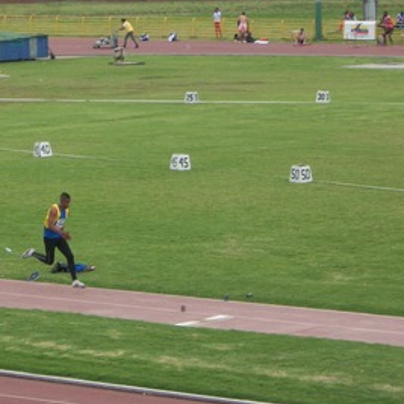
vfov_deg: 8.6
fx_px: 2680
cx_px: 48
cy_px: 146
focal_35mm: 203
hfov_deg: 8.6
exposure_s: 1/400
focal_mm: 17.1
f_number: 5.2
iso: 80
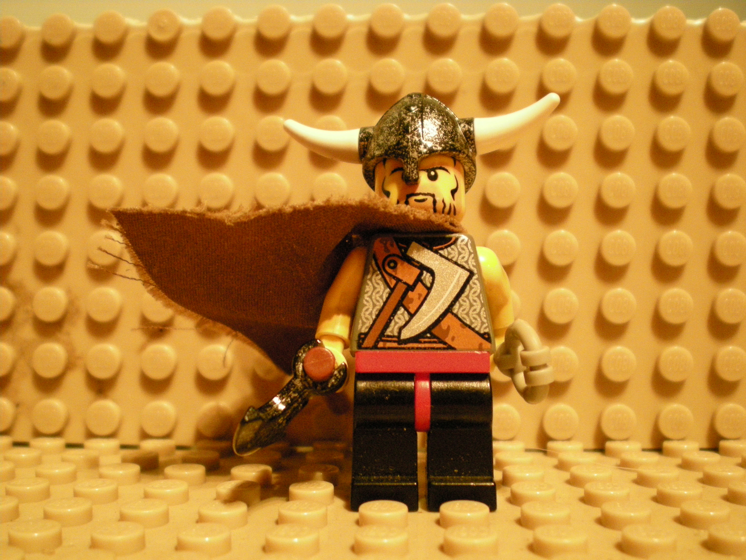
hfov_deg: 49.0
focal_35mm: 38
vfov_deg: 37.7
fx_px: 819
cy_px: 280
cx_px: 373
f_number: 3.1
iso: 471
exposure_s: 1/8
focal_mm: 6.3
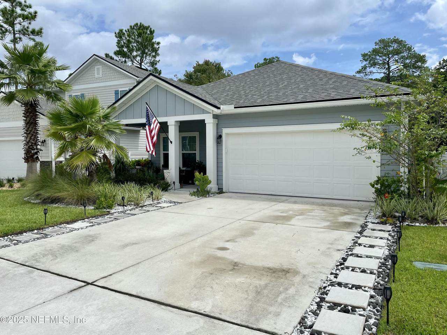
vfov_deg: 53.1
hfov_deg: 67.3
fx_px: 336
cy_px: 168
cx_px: 224
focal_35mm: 26
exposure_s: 1/6135
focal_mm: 4.2
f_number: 1.6
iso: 32
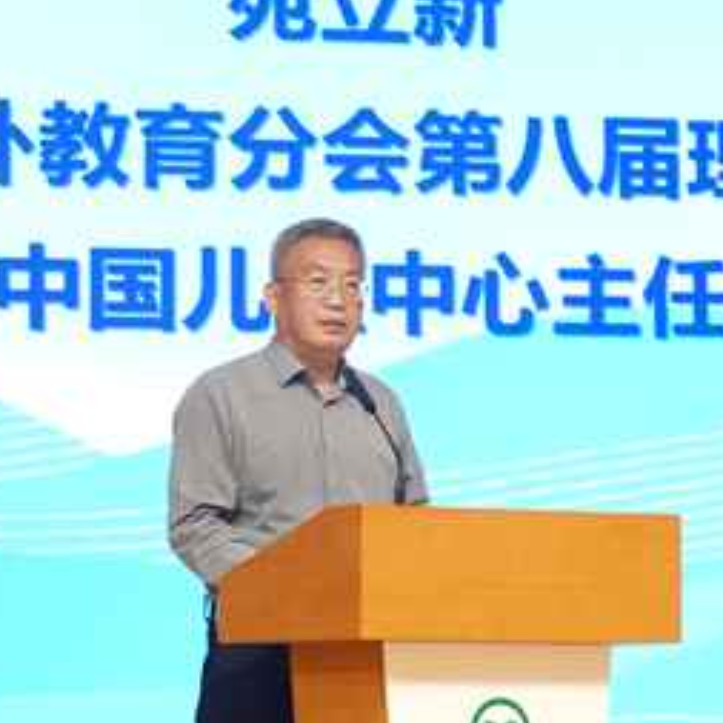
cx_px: 403
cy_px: 183
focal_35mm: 212
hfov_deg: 8.3
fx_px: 5010
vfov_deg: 8.2
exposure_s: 1/125
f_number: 5.6
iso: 1250
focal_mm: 105
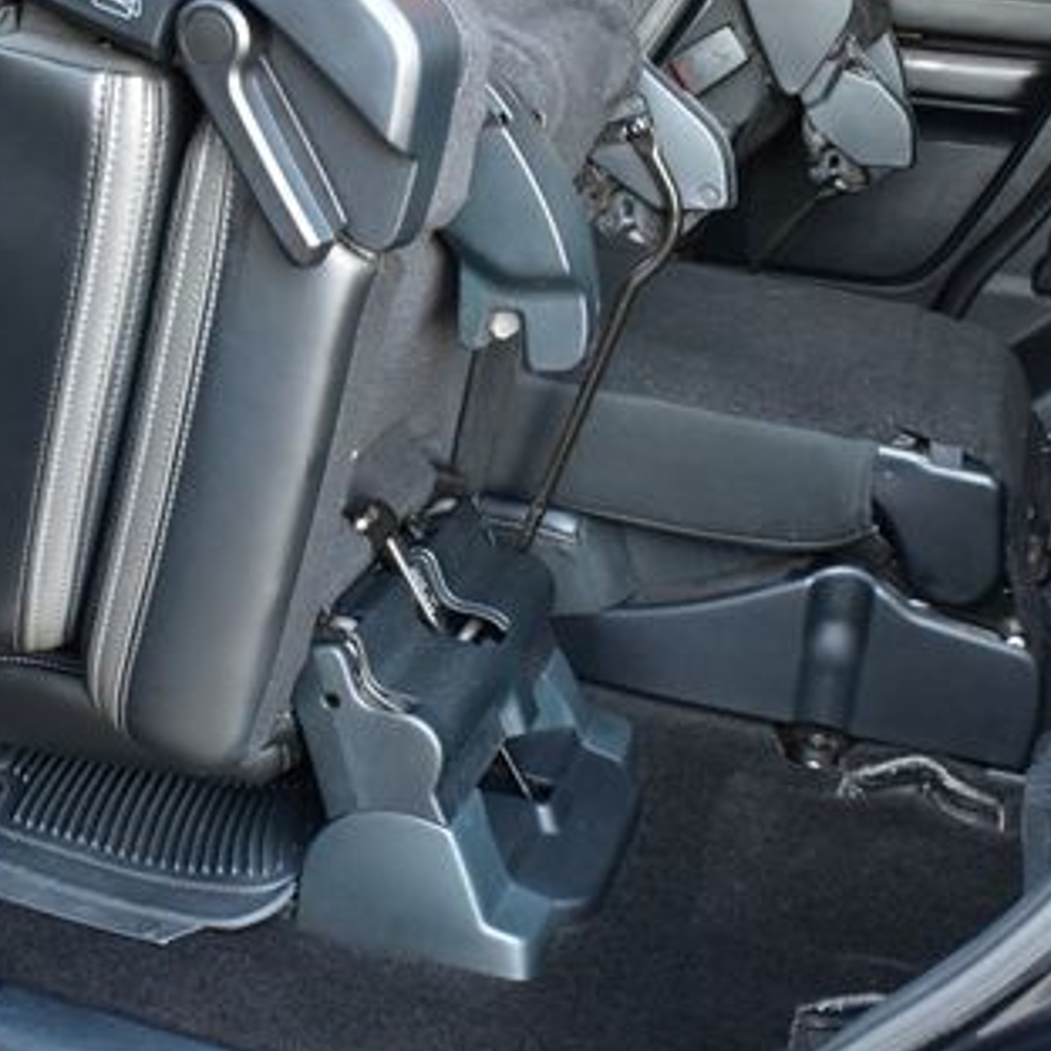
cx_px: 438
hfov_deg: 36.0
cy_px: 455
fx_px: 1614
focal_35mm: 47
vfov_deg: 36.0
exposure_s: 1/15
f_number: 6.3
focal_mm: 18
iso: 1000
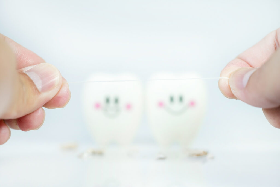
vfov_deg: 15.2
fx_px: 700
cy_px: 94
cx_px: 140
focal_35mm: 90
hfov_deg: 22.6
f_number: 2.8
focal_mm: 60
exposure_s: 1/50
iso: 200
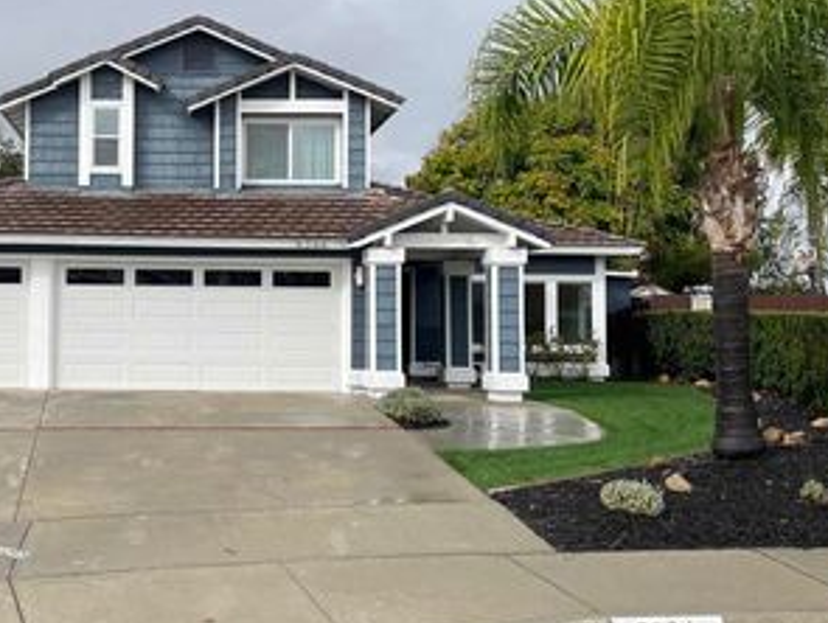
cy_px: 285
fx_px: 1054
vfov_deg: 32.9
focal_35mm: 44
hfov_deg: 41.3
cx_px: 180
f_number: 1.6
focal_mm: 4.2
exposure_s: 1/2564
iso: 32
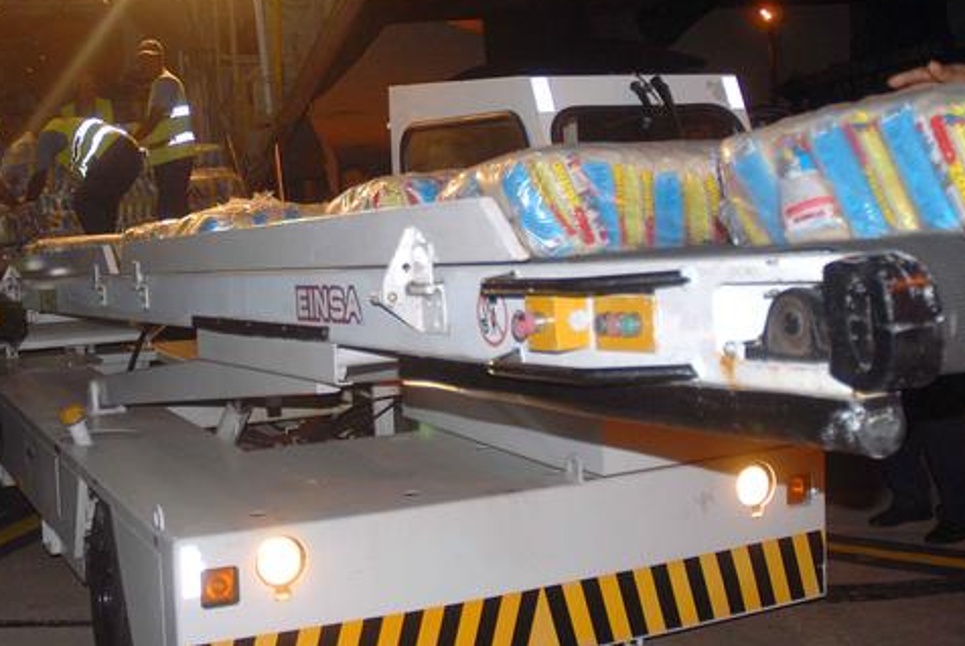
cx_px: 371
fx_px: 913
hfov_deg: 55.2
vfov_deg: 38.8
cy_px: 247
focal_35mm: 34
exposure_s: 1/60
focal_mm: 18
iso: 250
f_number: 3.5
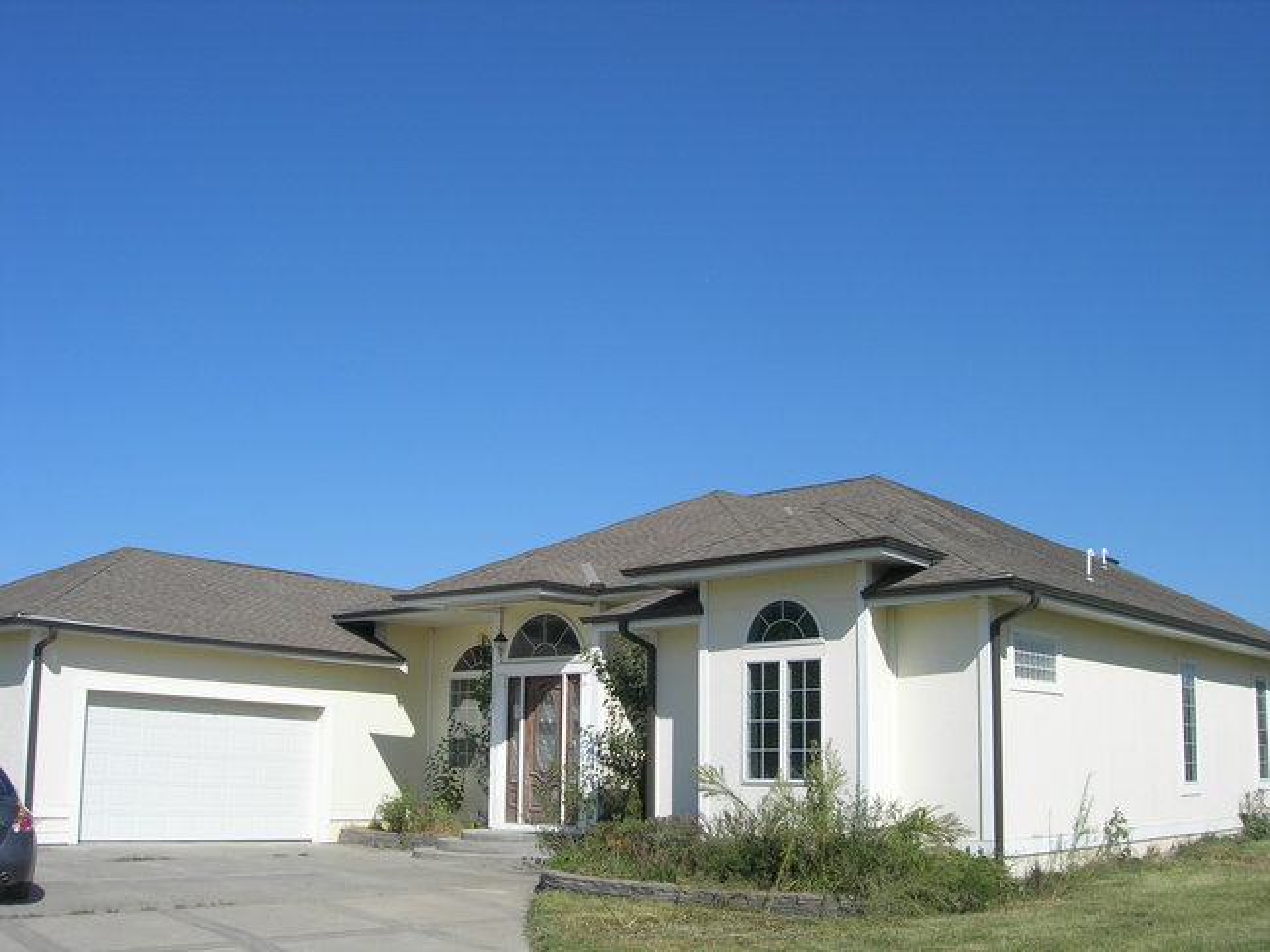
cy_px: 476
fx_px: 1394
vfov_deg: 37.7
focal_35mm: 38
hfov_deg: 49.0
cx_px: 635
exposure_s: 1/810
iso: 64
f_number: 4.8
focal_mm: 7.8
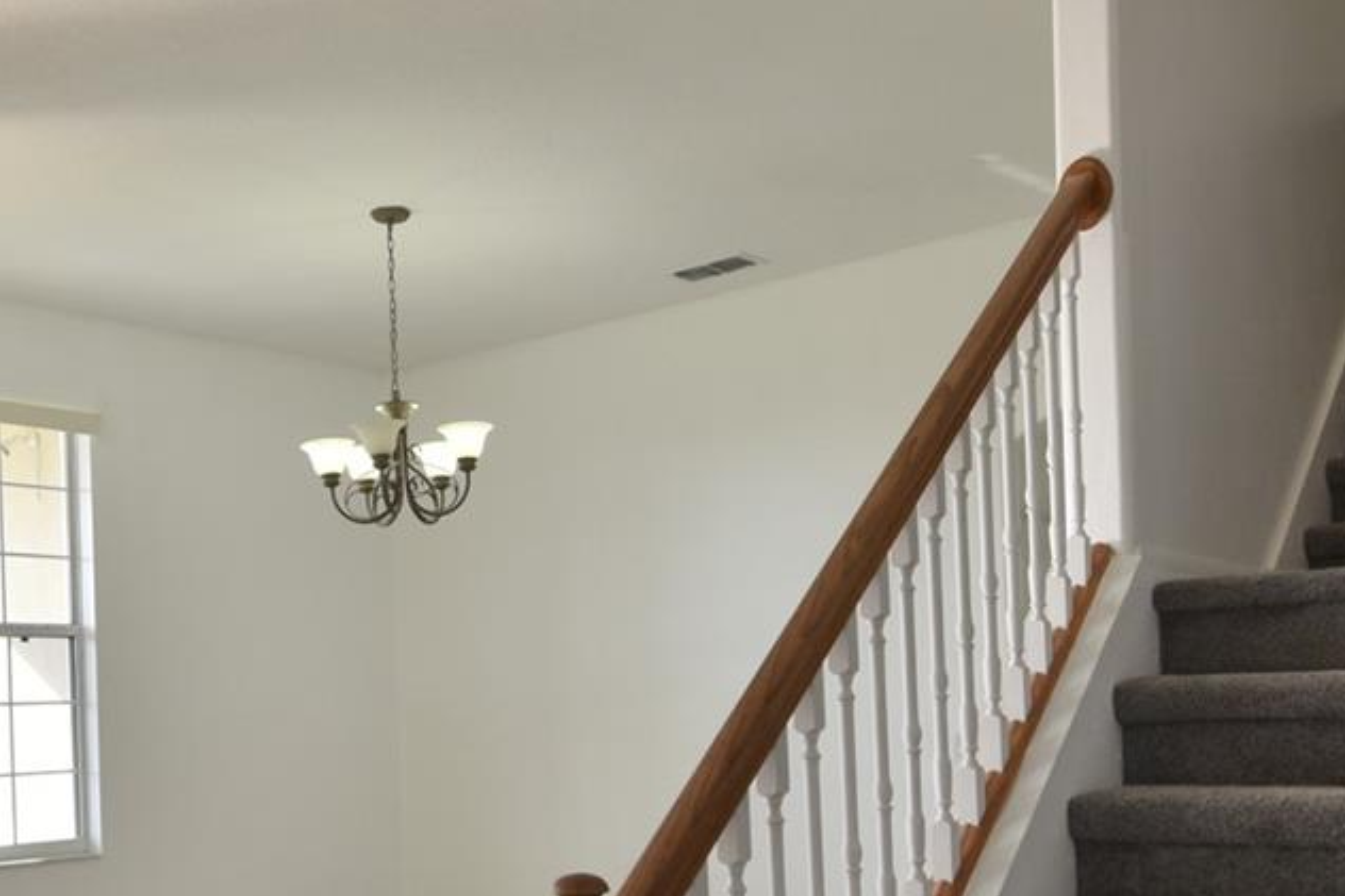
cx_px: 406
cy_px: 719
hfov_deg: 49.5
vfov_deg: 34.0
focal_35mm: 38
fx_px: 1419
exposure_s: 1/25
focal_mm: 10
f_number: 10
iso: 100
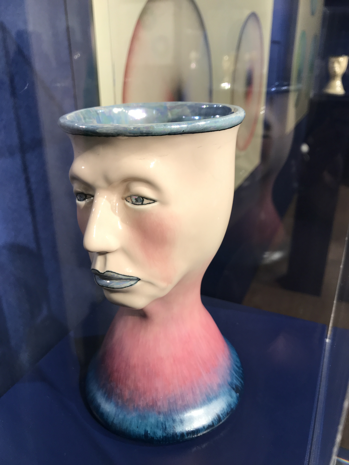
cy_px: 232
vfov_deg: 63.4
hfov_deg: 49.7
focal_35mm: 28
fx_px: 376
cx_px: 174
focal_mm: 3.99
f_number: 1.8
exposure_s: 1/60
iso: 32
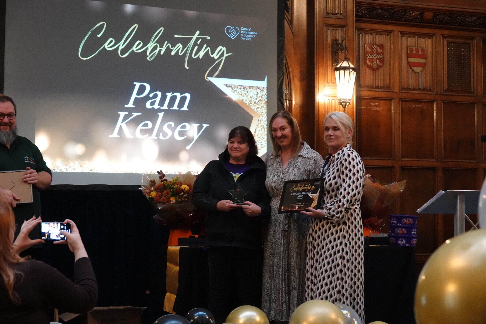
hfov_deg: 28.8
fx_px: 945
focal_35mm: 70
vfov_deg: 19.5
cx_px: 243
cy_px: 162
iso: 3200
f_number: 3.5
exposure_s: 1/60
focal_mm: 25.61
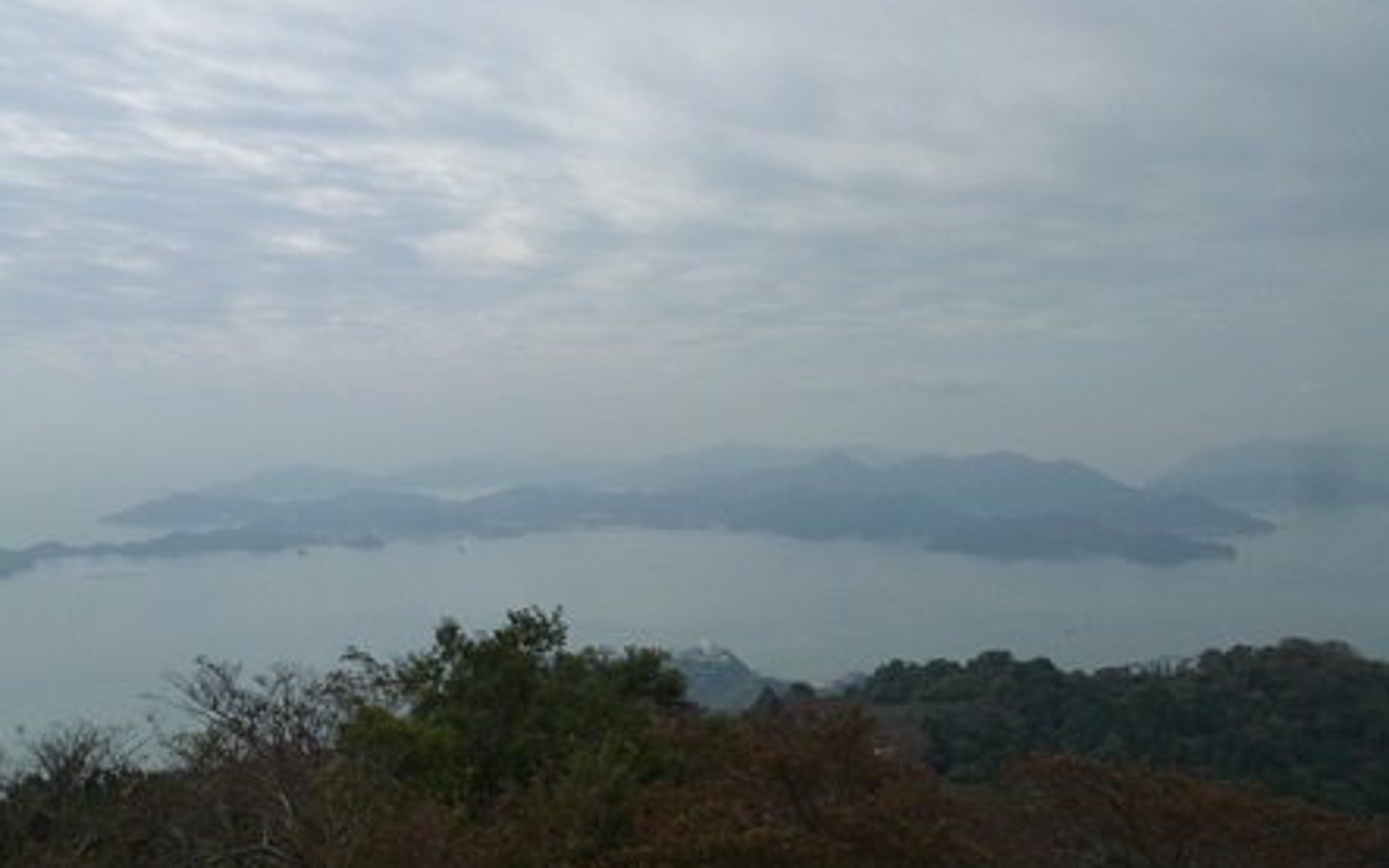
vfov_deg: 41.8
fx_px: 1136
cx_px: 699
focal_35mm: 30
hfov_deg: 62.9
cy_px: 404
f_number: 4
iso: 160
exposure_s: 1/2000
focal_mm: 5
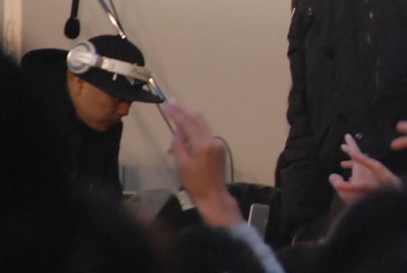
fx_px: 9046
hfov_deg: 2.6
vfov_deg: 1.7
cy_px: -34
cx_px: 523
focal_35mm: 799
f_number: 5.6
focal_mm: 200
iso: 1600
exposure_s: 1/200
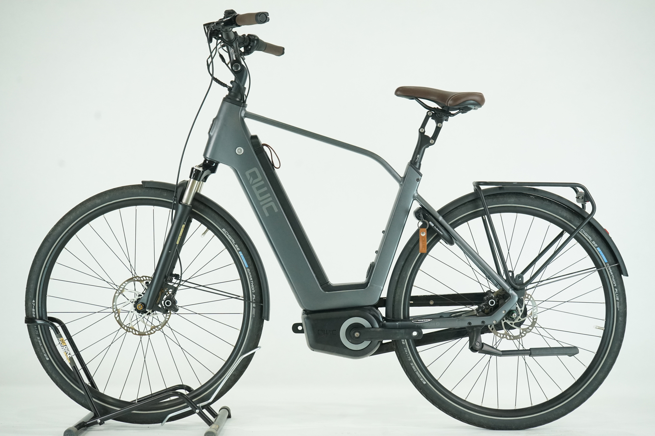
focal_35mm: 57
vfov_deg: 23.8
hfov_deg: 35.1
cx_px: 328
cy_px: 218
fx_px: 1037
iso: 2500
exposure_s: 1/200
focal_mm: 57
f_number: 7.1
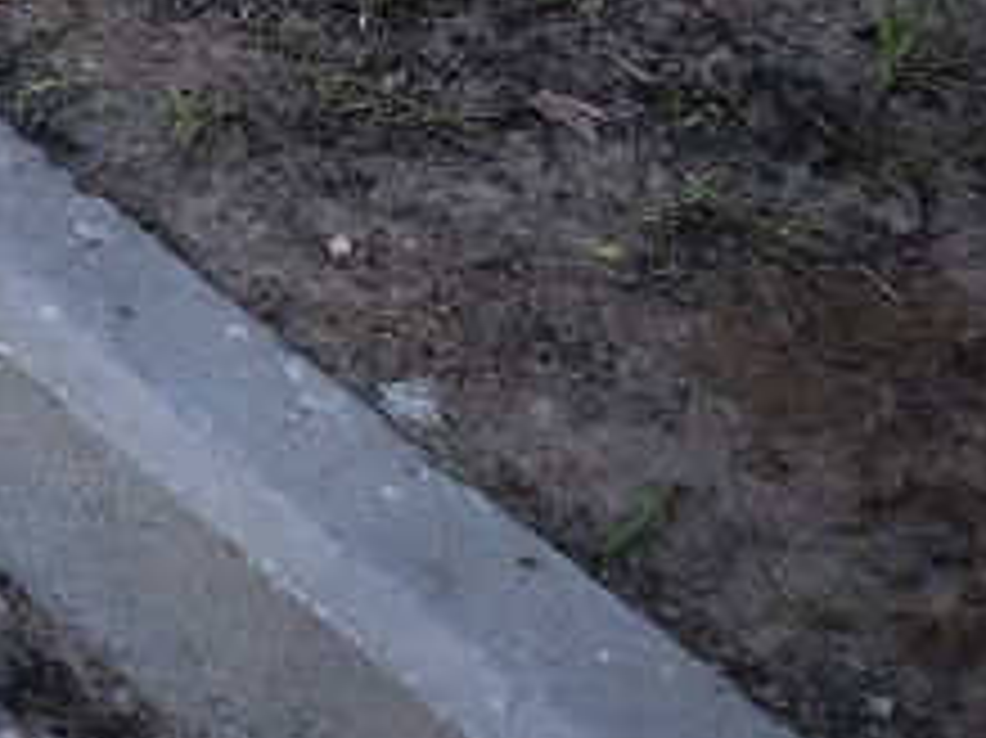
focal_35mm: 163
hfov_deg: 10.8
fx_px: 4640
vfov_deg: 8.7
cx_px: -1121
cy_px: -583
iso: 1250
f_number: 4
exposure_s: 1/500
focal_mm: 19
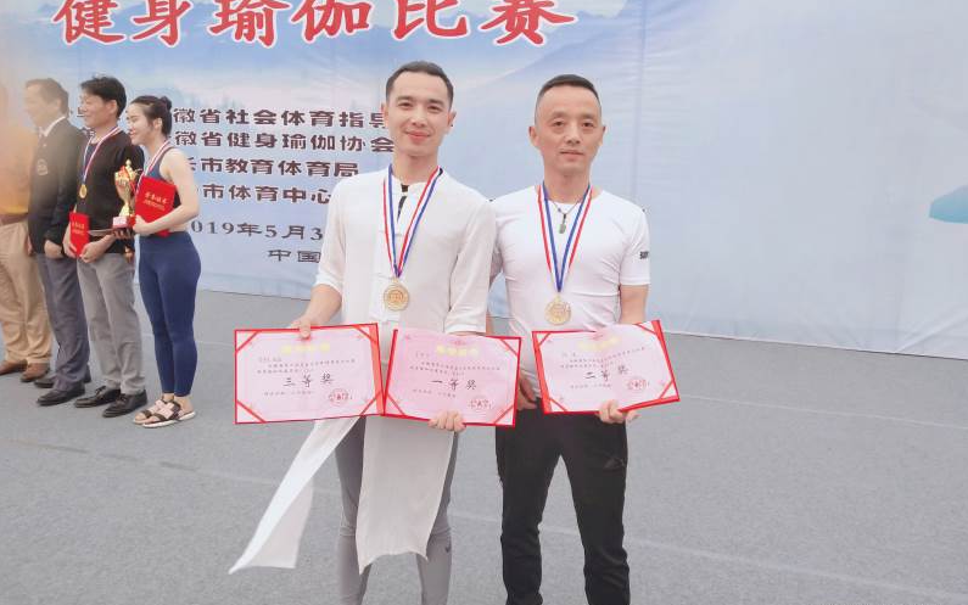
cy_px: 278
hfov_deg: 59.6
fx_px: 844
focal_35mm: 32
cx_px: 486
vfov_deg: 39.4
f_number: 1.8
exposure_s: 1/109
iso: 51
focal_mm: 3.95
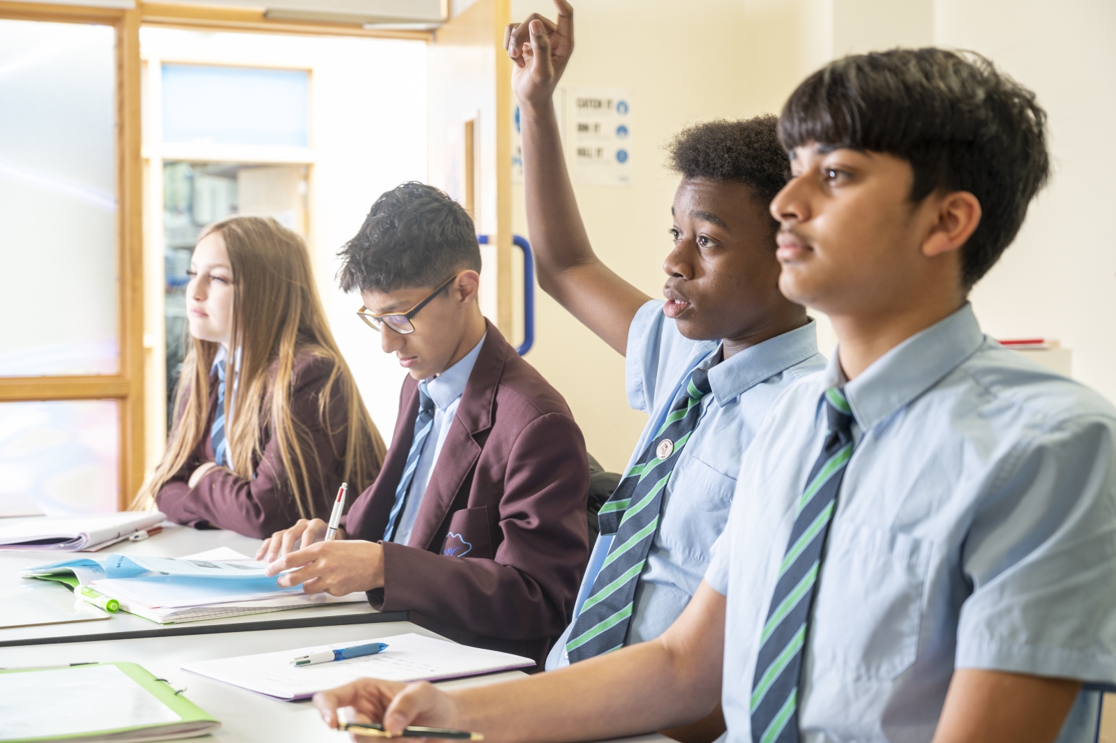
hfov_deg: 36.9
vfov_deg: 25.0
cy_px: 372
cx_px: 558
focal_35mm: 54
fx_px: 1673
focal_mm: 54
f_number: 4
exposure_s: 1/40
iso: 320
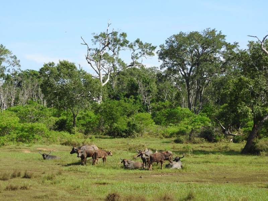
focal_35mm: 85
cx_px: 134
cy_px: 100
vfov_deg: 17.4
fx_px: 658
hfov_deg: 23.0
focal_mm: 15.2
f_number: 4.5
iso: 100
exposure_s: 1/400
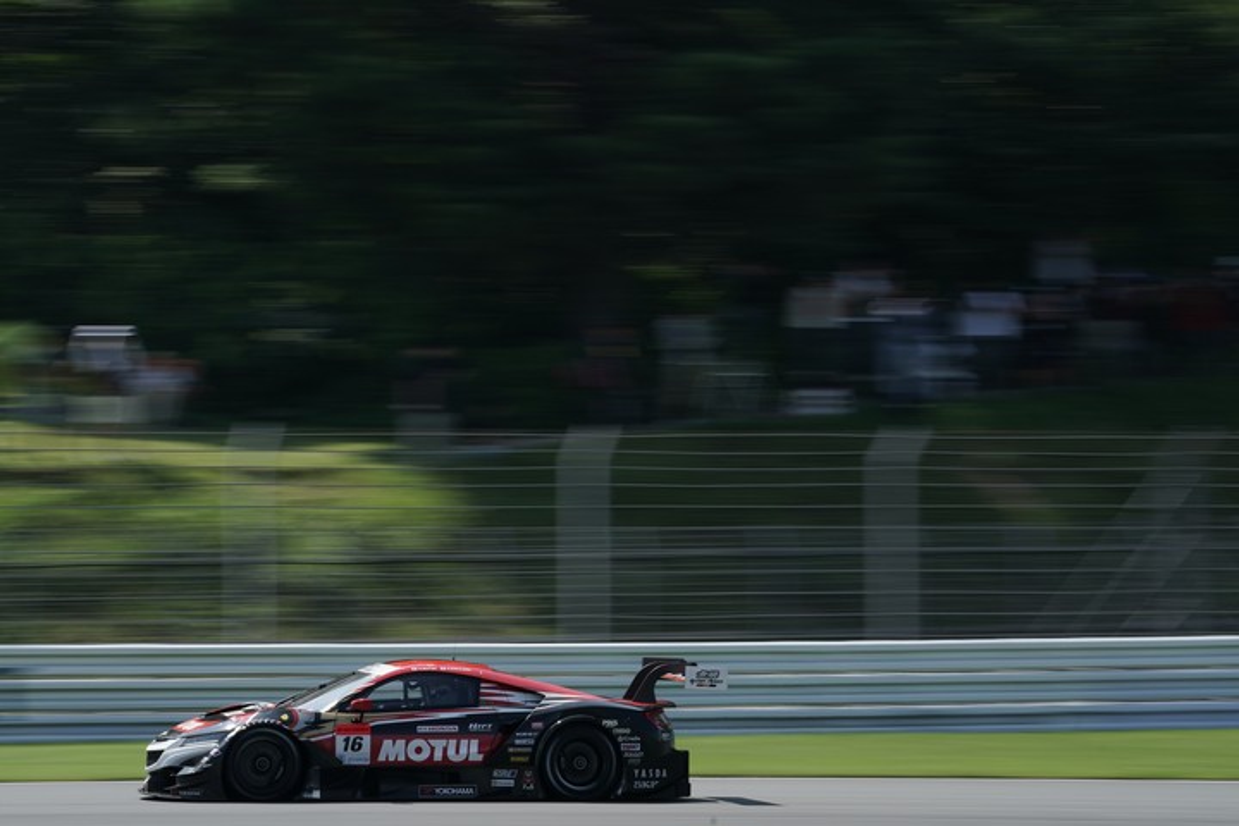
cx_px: 620
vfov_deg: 6.9
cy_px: 413
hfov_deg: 10.3
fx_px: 6883
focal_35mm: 200
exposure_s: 1/125
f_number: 16
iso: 200
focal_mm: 200
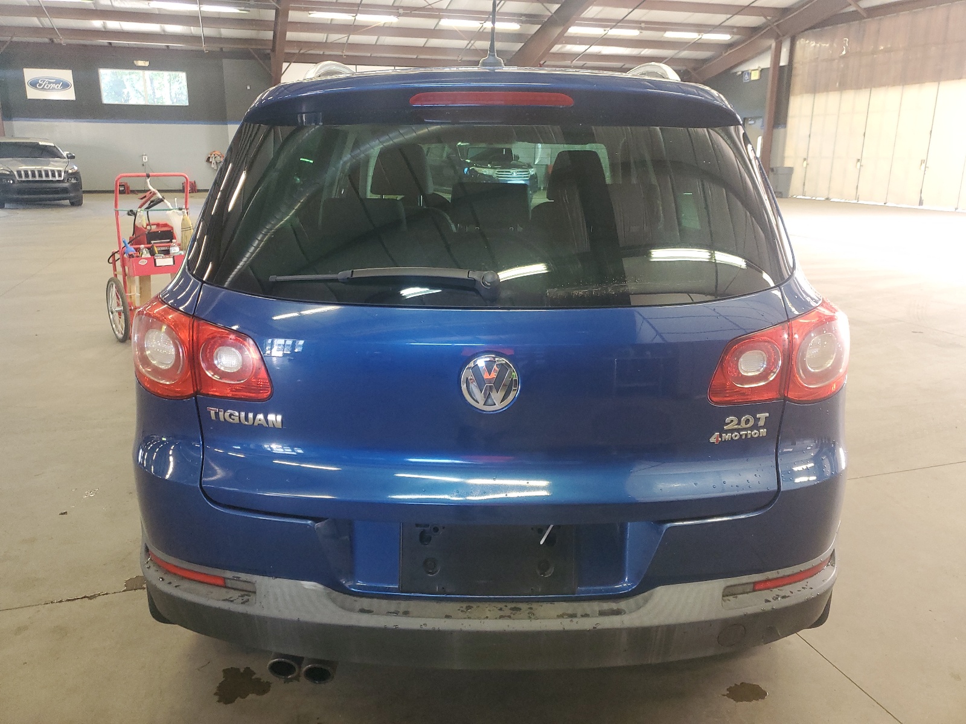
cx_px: 483
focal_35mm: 26
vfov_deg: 53.1
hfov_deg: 67.3
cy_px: 362
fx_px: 726
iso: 174
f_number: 1.5
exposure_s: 1/60.2
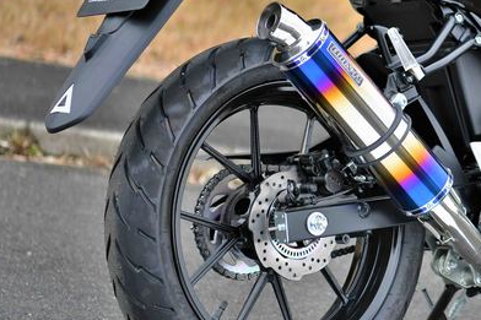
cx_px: 475
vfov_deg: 9.6
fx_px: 1910
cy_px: 100
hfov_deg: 14.1
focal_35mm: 143
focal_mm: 70
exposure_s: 1/1000
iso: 800
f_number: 2.8
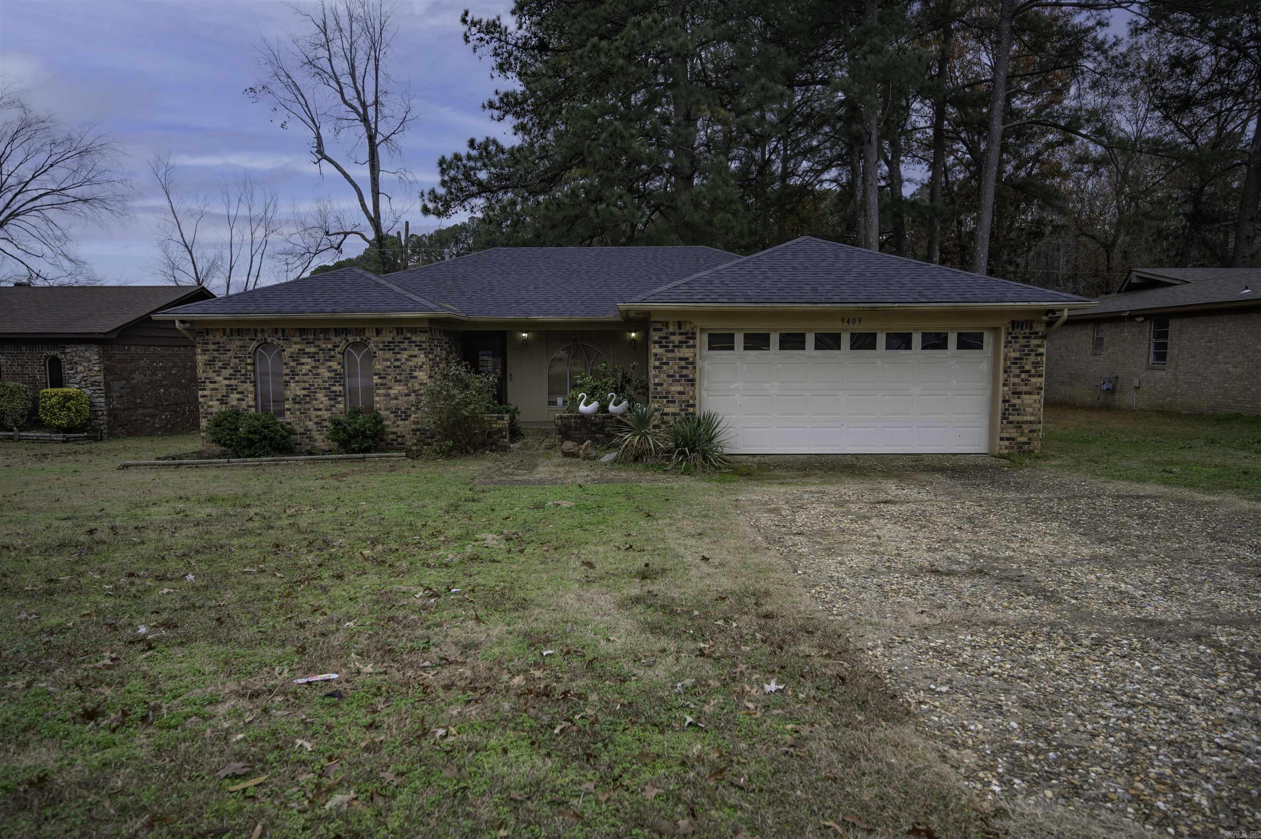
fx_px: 717
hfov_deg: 82.6
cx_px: 630
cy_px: 420
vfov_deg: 60.6
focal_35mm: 20
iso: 400
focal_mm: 20.5
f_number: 4
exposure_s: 1/4000
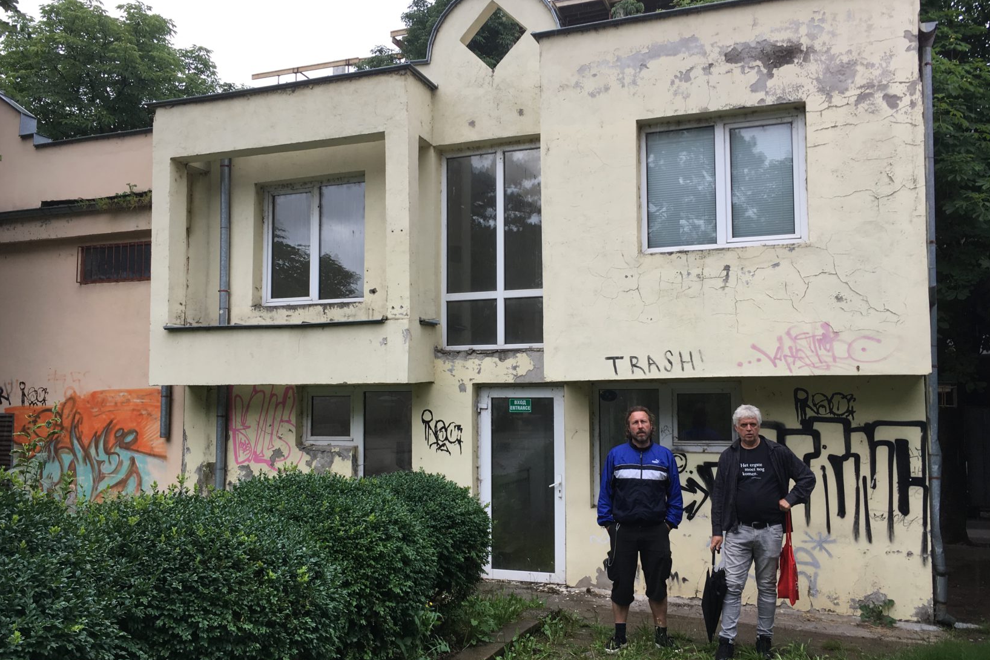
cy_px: 331
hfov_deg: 60.3
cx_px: 488
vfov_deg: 42.3
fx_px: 852
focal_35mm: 31
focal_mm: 4.15
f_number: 2.2
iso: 25
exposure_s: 1/199
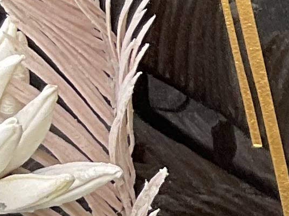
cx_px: 824
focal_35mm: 218
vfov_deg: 6.8
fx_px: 1820
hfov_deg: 8.0
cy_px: -24
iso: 25
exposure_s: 1/122
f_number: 1.8
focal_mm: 3
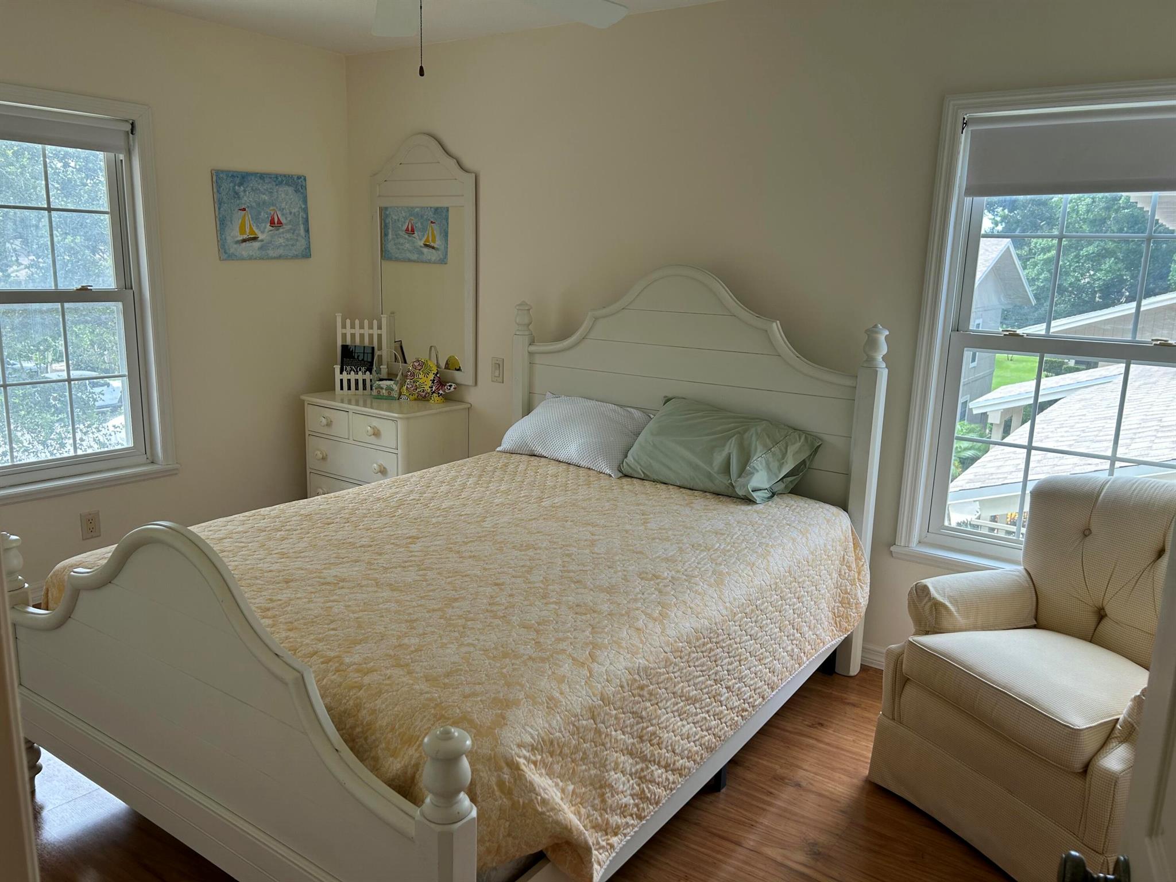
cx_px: 588
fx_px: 883
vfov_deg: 53.1
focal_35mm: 26
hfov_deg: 67.3
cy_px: 441
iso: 50
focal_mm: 5.7
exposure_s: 1/162
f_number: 1.5
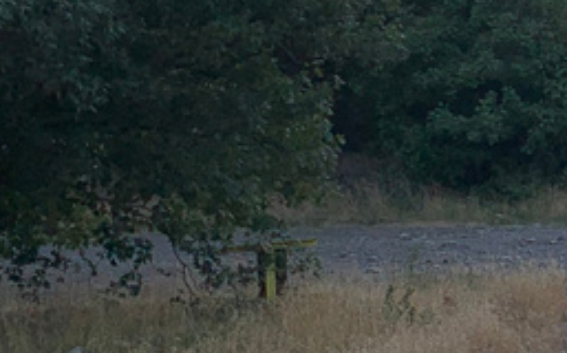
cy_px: -148
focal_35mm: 110
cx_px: 781
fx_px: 1698
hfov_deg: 17.5
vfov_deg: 11.5
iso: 25
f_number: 1.8
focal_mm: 4.25
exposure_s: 1/437
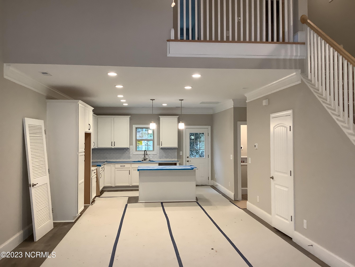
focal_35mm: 31
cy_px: 134
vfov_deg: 45.4
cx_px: 178
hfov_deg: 58.4
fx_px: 318
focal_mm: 3.3
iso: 160
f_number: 2.4
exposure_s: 1/60
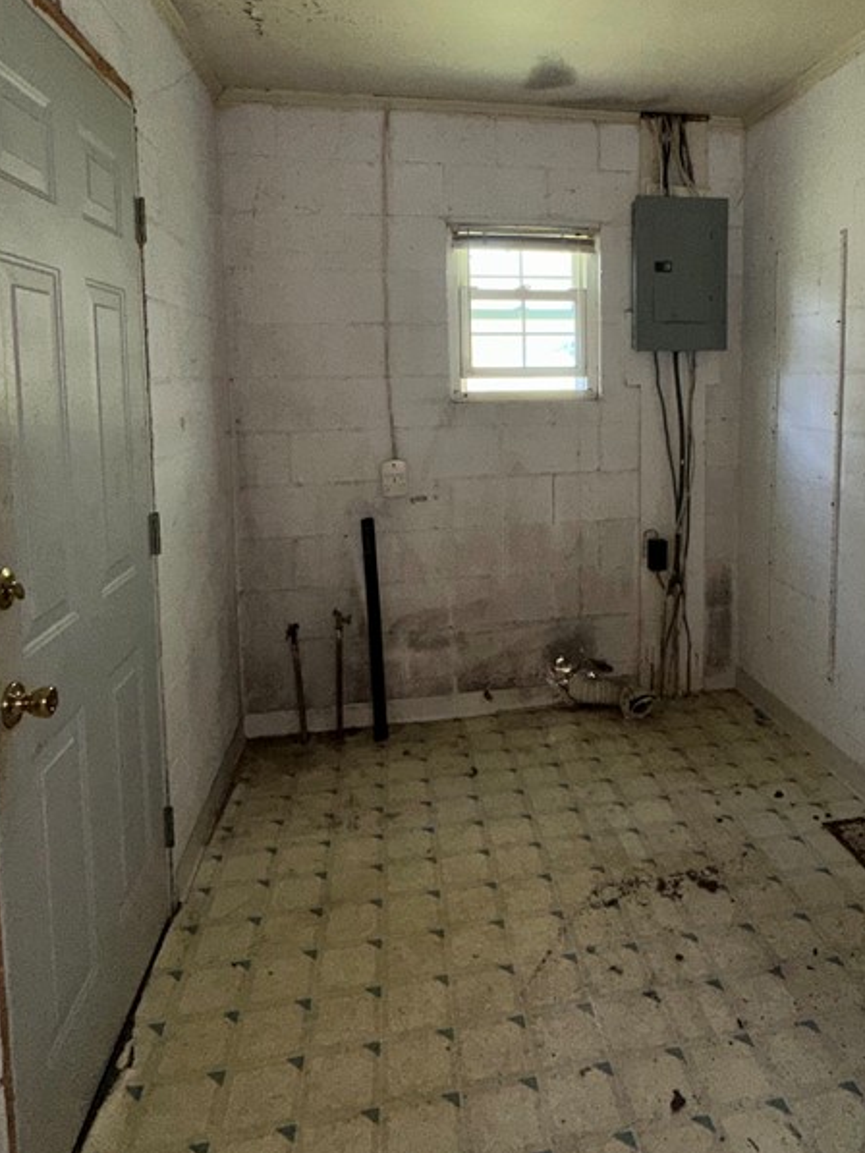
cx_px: 560
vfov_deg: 70.6
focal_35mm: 24
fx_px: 799
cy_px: 440
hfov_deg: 55.9
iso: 80
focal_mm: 2.22
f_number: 2.2
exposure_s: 1/70
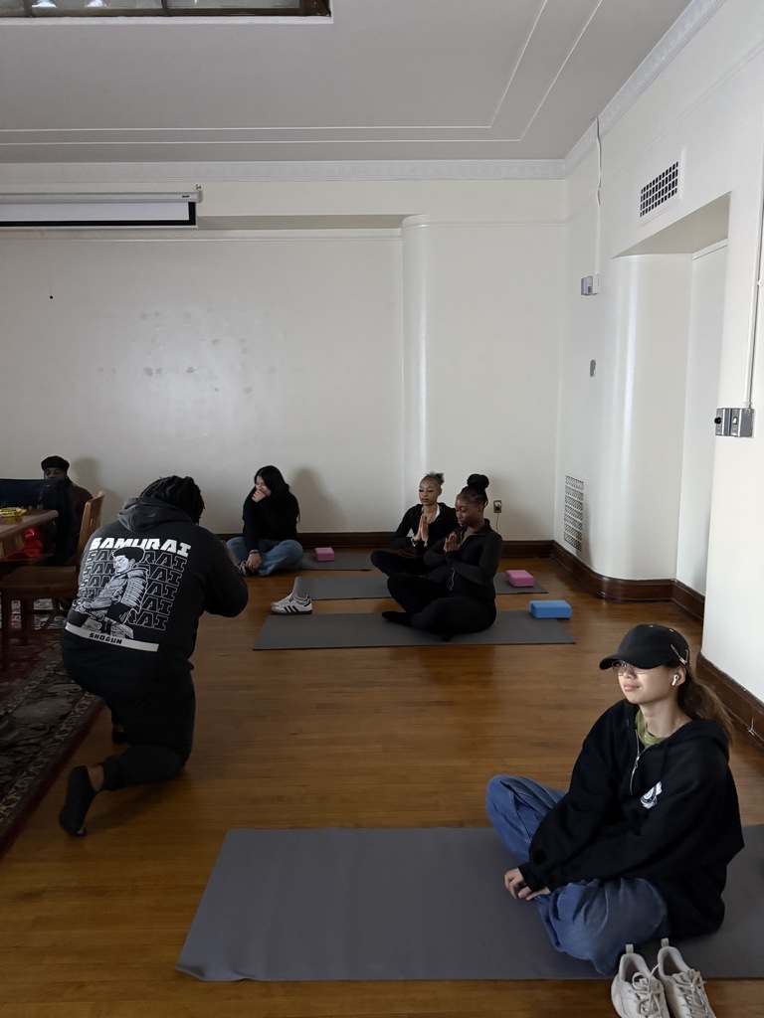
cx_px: 382
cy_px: 509
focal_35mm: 24
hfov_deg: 56.8
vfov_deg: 71.6
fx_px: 706
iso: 1000
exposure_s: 1/30
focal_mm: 6.76
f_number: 1.78
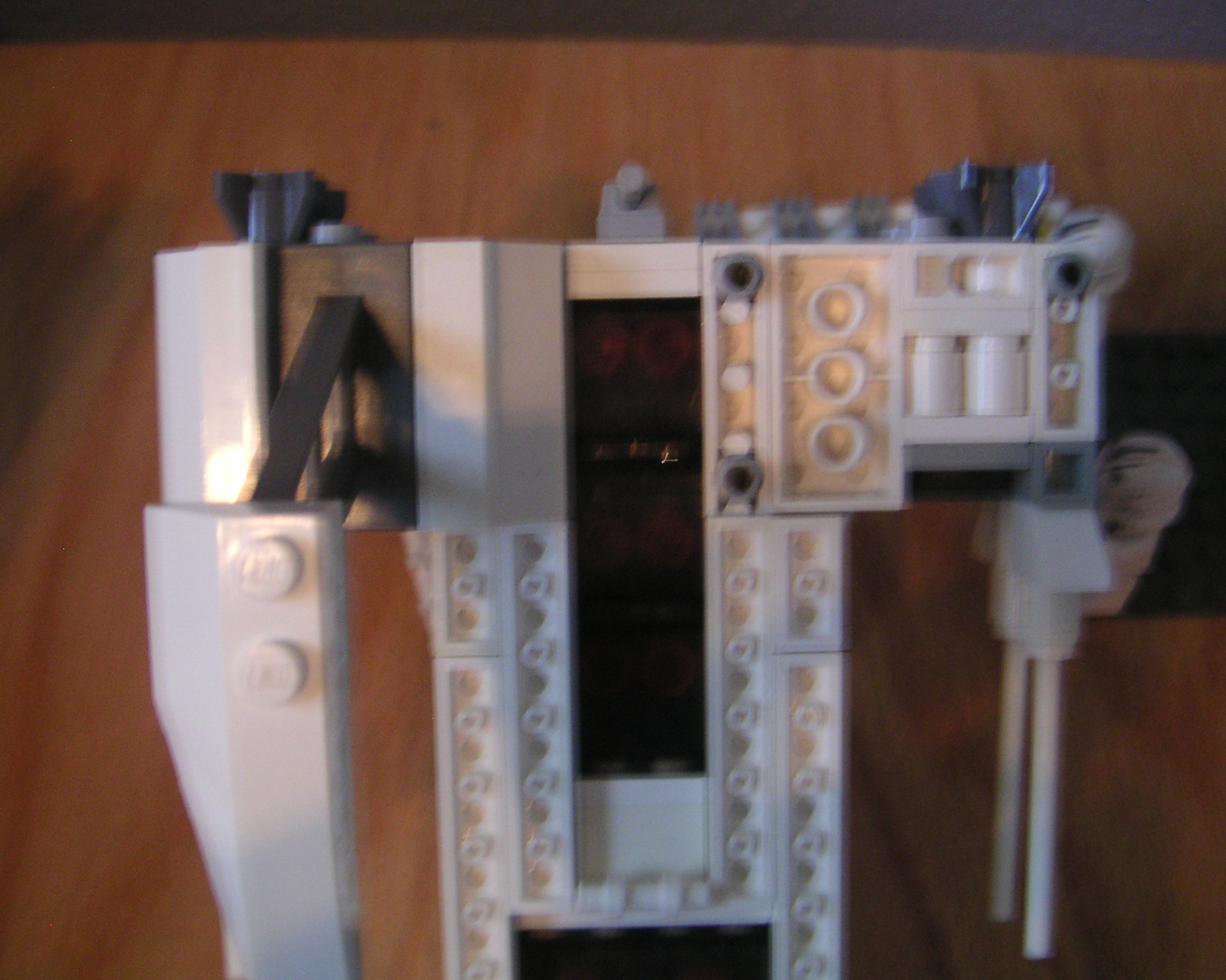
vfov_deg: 36.5
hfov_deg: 44.8
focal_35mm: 41
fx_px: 1488
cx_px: 632
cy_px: 464
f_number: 2.8
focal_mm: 5.7
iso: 100
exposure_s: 1/4
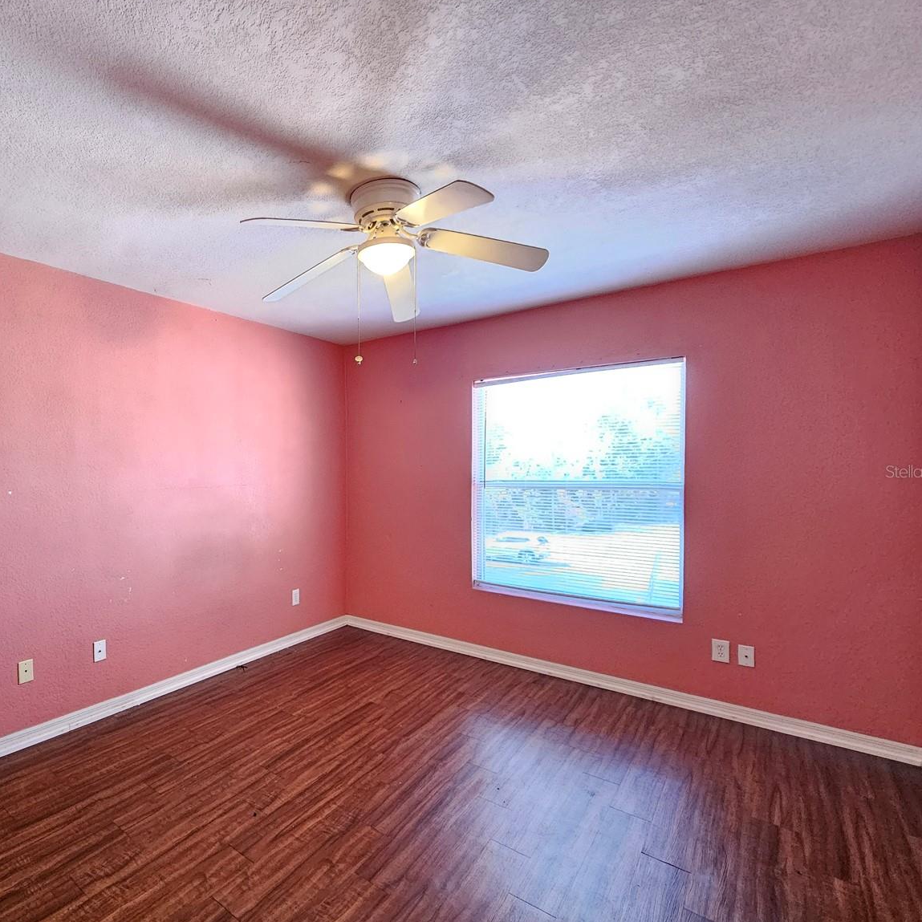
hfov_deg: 84.9
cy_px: 471
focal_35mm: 16
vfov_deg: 87.4
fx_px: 482
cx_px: 319
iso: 1000
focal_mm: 2.2
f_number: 2.2
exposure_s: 1/24
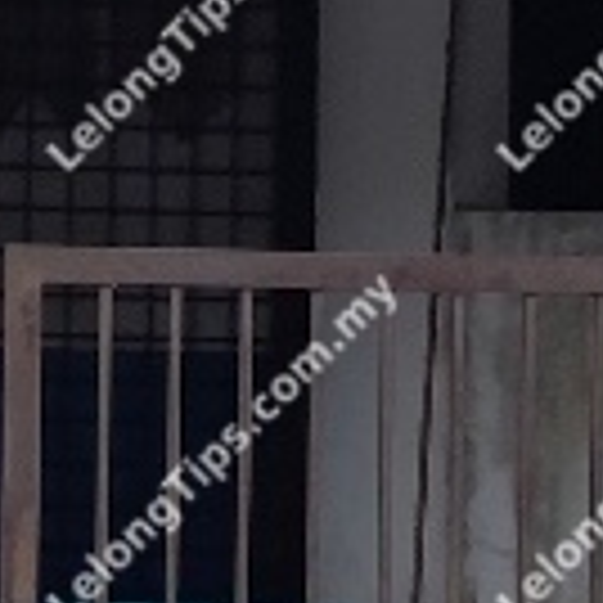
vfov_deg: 9.5
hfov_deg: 9.2
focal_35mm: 182
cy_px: -11
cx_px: -464
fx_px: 3587
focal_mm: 6.14
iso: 50
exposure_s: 1/1320
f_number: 1.65
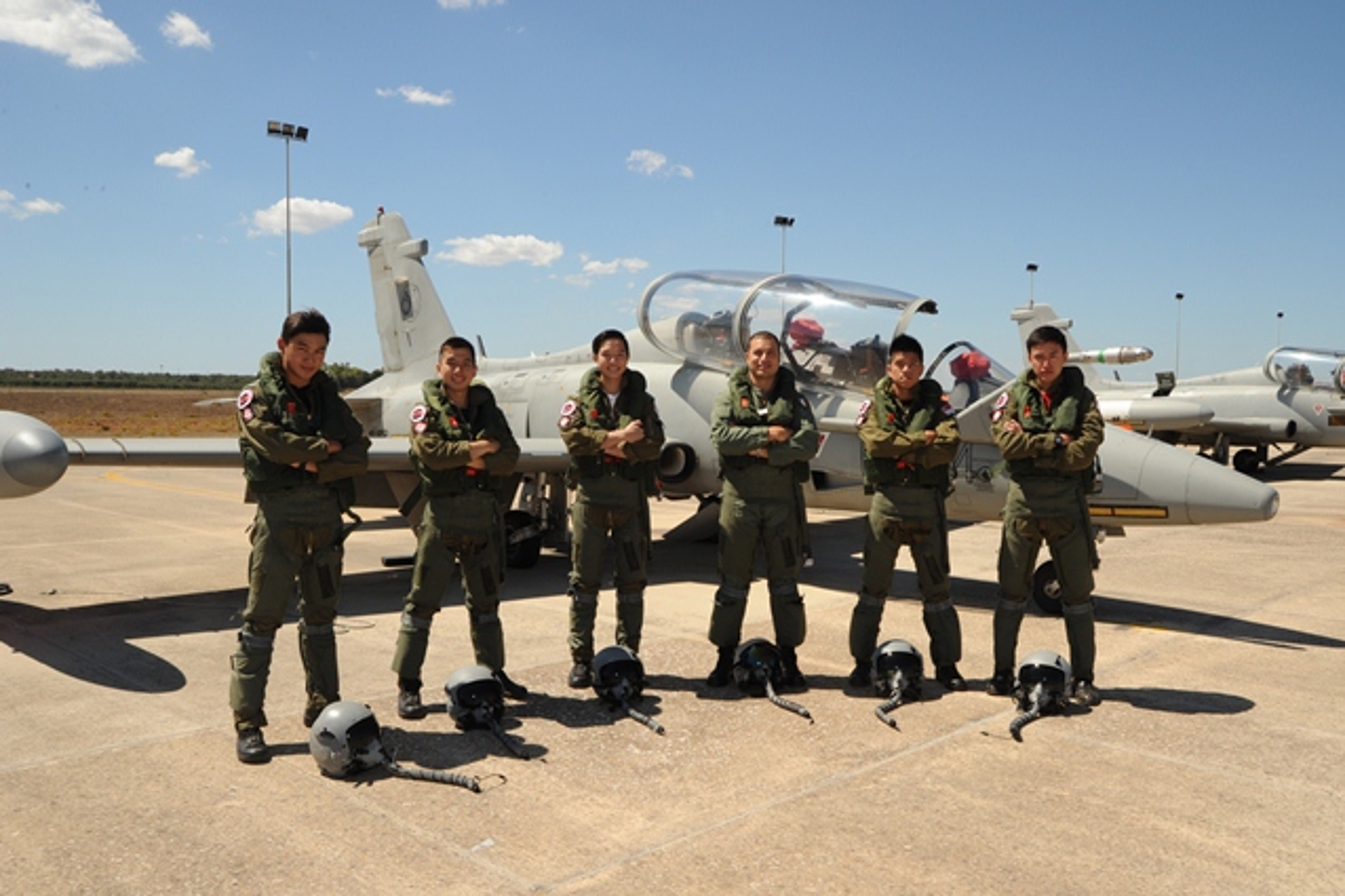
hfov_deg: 65.5
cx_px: 672
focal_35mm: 28
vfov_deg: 46.4
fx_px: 1046
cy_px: 448
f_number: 18
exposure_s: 1/250
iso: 400
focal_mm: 28
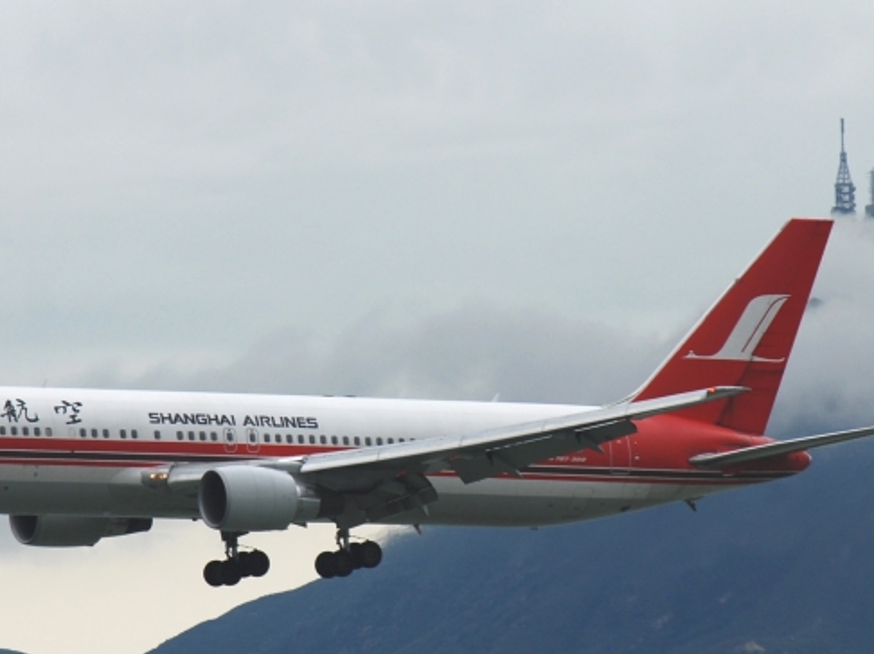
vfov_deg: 2.6
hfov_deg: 3.5
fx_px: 14410
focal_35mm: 571
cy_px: 358
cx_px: 331
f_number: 5.6
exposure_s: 1/800
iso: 200
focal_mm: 240
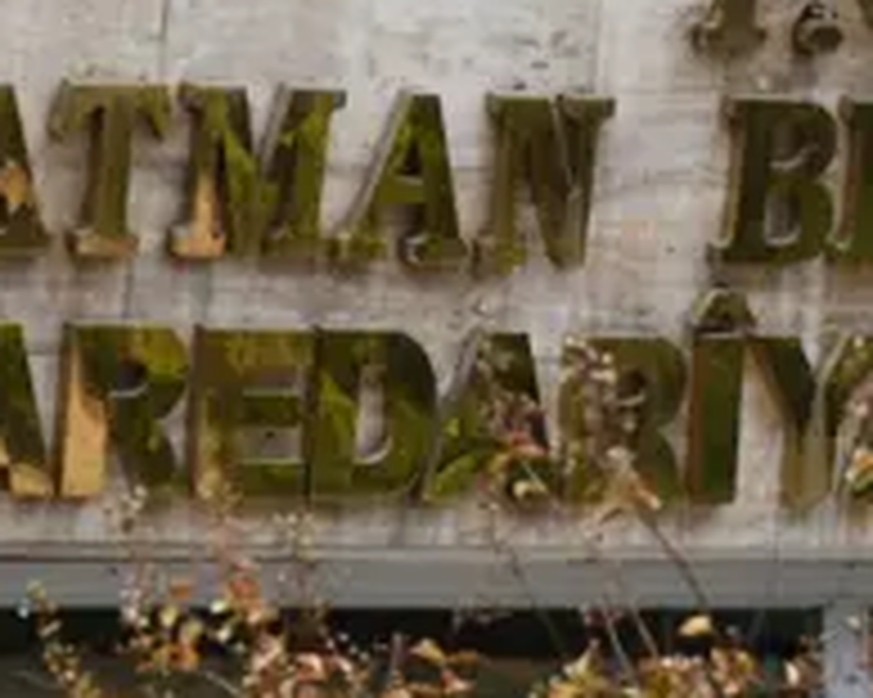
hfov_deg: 2.6
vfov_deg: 2.1
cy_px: 9
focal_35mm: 740
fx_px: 19110
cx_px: 621
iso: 1400
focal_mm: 116
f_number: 5.6
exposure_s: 1/125
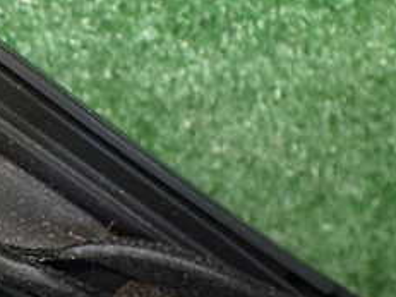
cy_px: 151
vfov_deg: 18.9
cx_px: -45
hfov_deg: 23.4
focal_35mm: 78
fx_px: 892
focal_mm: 5.4
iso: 800
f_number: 2.3
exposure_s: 1/50
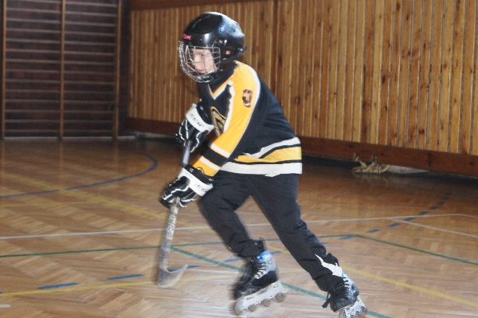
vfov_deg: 16.5
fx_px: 1094
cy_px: 159
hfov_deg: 24.6
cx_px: 239
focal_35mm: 82
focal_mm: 55
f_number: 5.6
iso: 800
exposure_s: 1/80
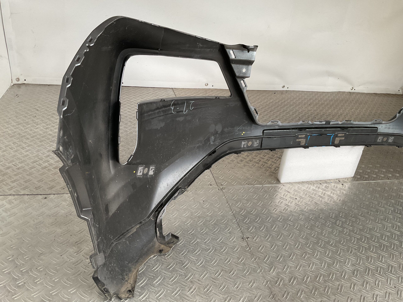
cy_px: 151
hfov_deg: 61.7
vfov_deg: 48.2
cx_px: 202
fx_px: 338
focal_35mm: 29
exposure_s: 1/60
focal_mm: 3
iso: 64
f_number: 1.8
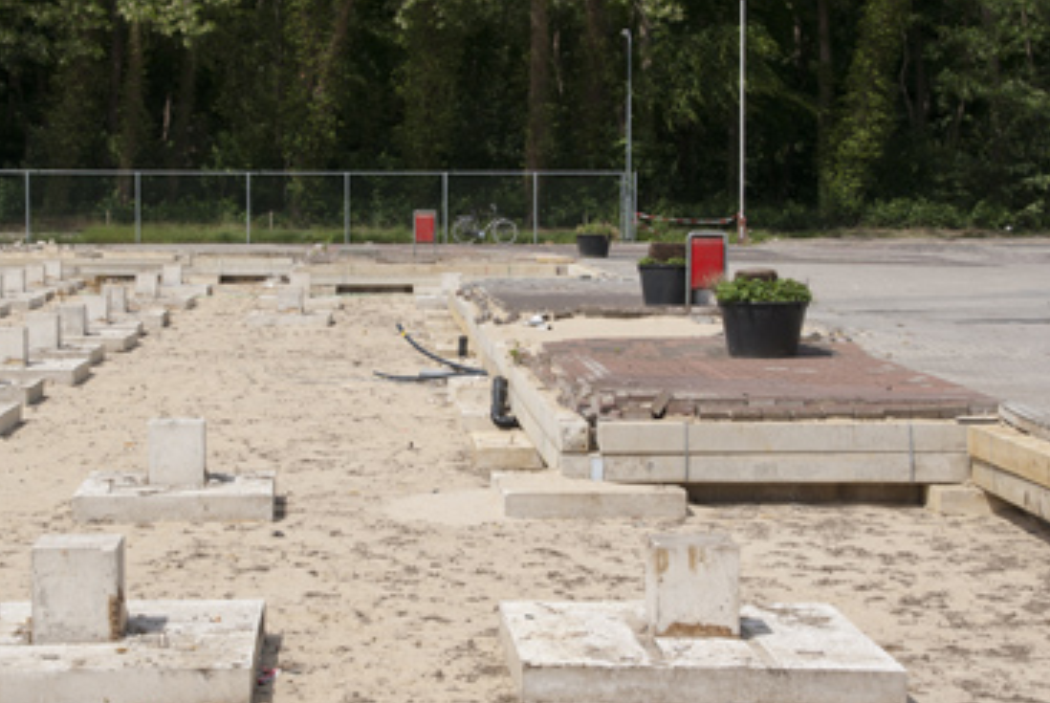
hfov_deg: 24.7
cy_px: 346
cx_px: 445
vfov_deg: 16.7
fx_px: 2394
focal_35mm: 82
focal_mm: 40
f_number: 8
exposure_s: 1/250
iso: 100
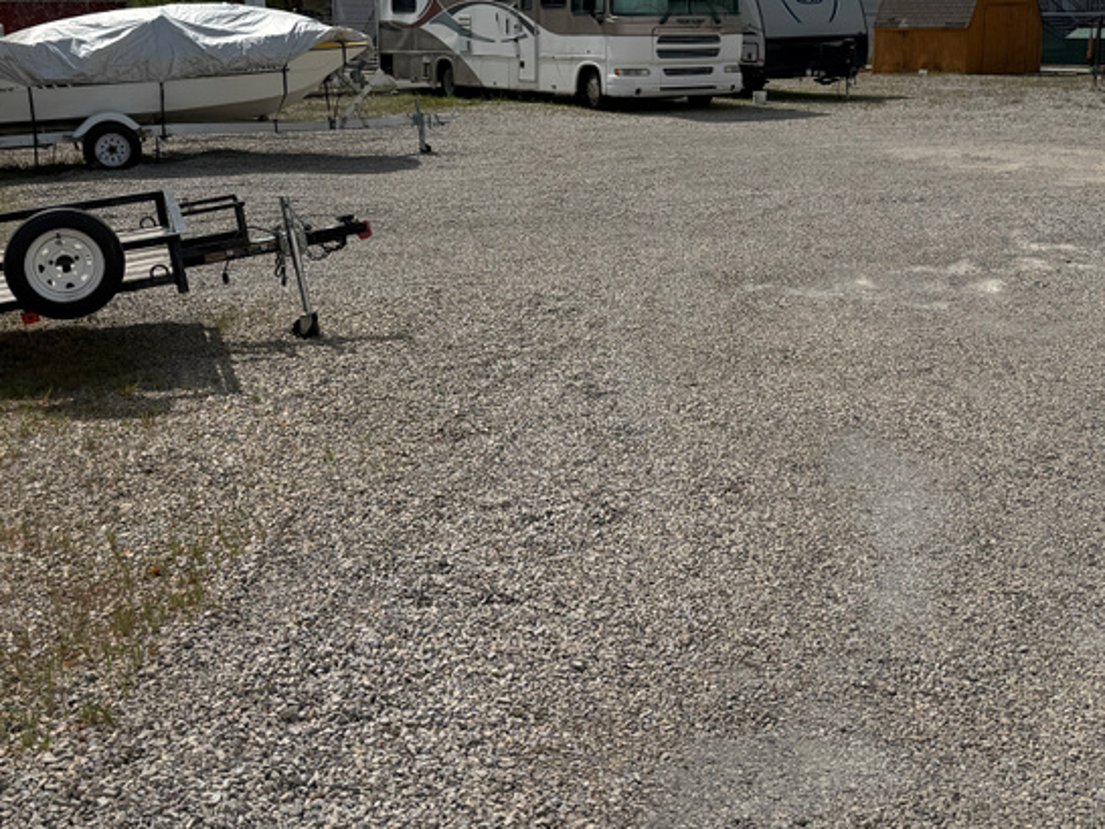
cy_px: 255
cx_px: 538
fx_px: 1437
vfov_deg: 31.9
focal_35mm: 45
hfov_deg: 42.1
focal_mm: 6.76
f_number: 1.78
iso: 80
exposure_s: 1/9091
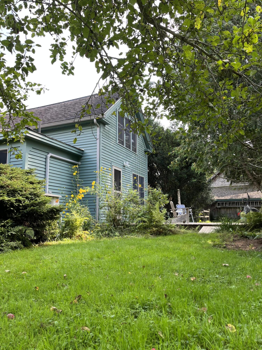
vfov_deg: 67.3
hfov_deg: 53.1
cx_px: 131
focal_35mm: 26
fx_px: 262
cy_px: 175
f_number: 1.6
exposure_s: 1/237
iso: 40
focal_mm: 5.1
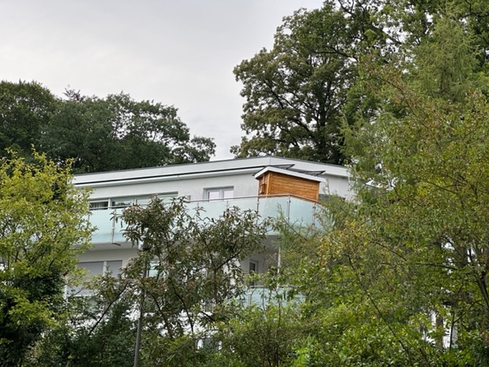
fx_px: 1088
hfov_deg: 25.3
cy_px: 184
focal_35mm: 77
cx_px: 244
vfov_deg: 19.1
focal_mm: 9
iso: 32
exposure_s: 1/139
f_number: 2.8
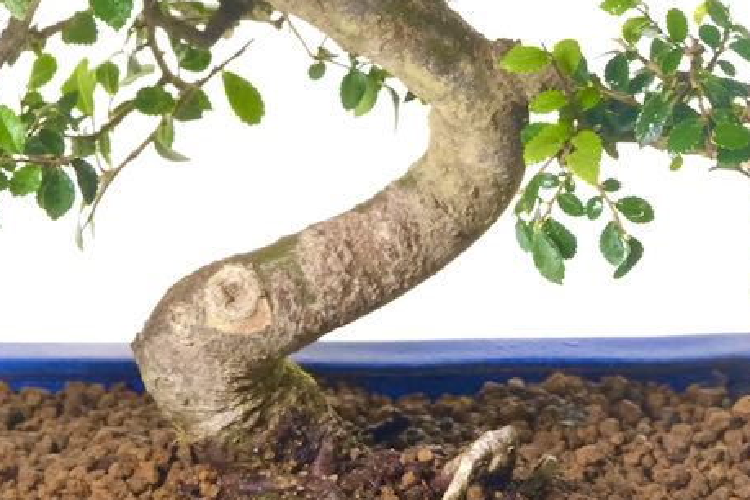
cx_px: 348
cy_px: 90
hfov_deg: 8.1
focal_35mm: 254
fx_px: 5291
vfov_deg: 5.4
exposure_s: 1/15
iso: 2000
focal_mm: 60.7
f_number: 13
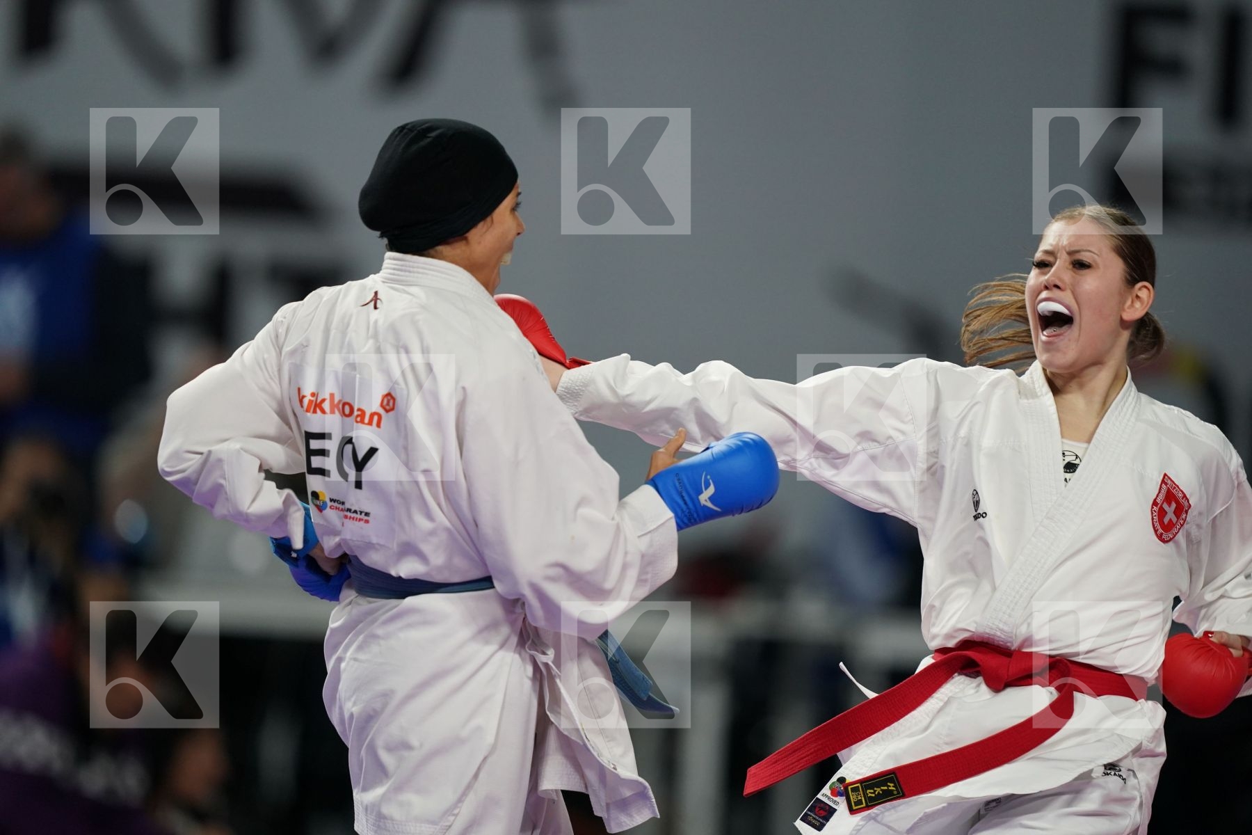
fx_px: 13910
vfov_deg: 3.4
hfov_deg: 5.2
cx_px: 626
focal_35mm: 400
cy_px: 418
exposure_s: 1/1000
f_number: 2.8
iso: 1600
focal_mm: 400
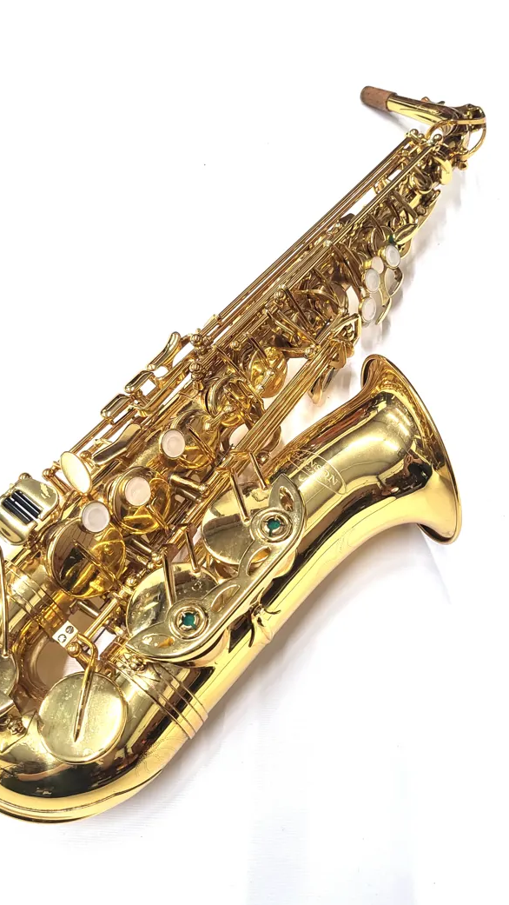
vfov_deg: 66.1
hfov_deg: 40.0
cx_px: 195
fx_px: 695
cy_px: 456
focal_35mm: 29
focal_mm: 4.25
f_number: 1.8
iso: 160
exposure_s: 1/100
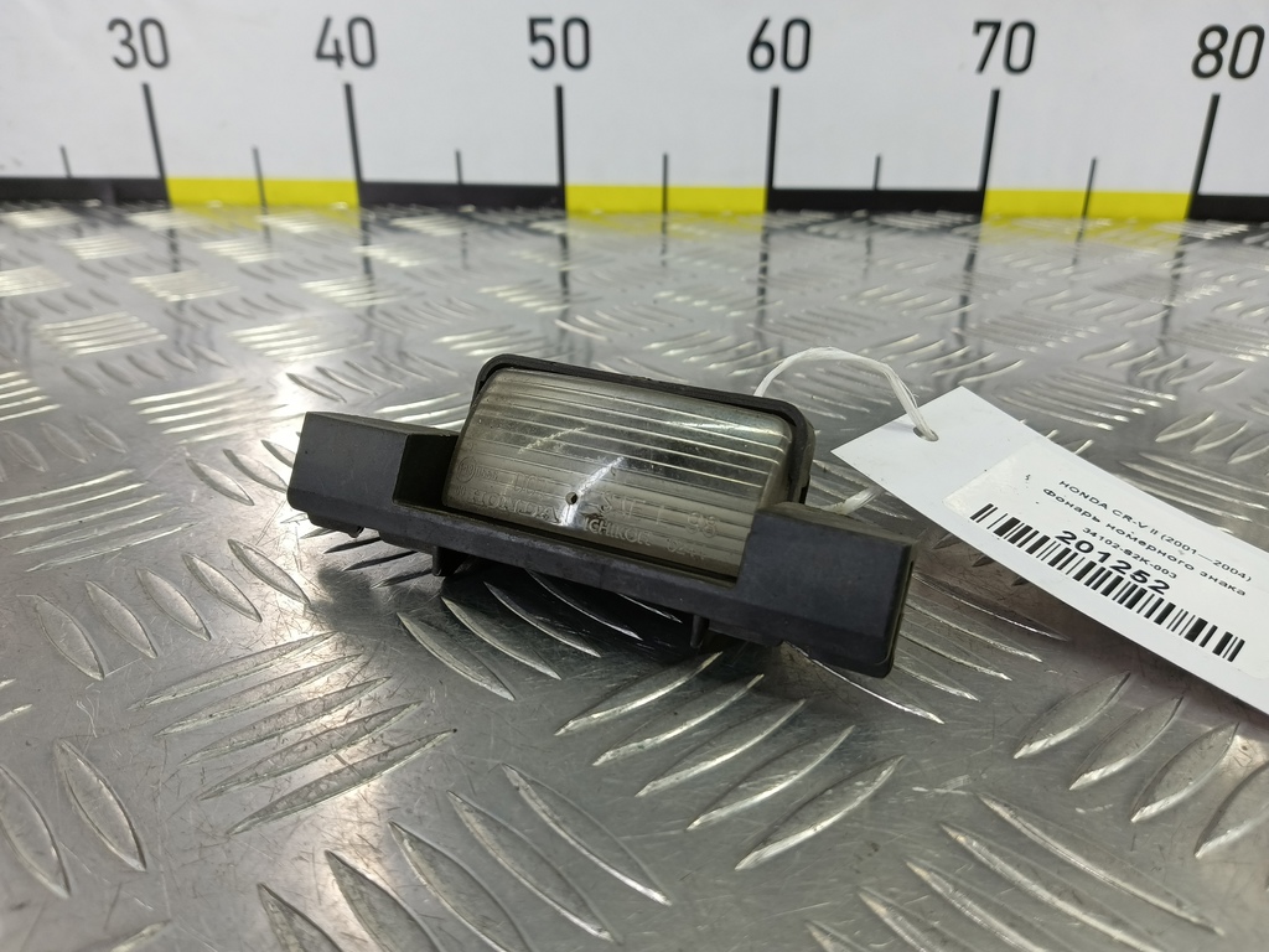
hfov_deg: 73.9
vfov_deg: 58.9
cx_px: 634
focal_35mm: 23
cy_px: 476
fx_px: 843
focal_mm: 4.11
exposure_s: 1/50
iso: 108
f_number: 1.6
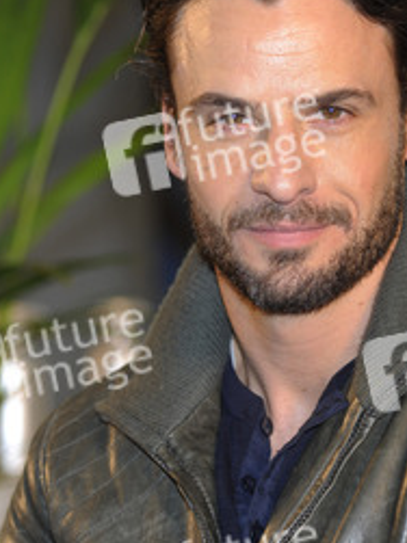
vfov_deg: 12.3
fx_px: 2526
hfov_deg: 9.2
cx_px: 277
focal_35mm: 161
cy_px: 253
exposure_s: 1/160
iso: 1000
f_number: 5
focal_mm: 105
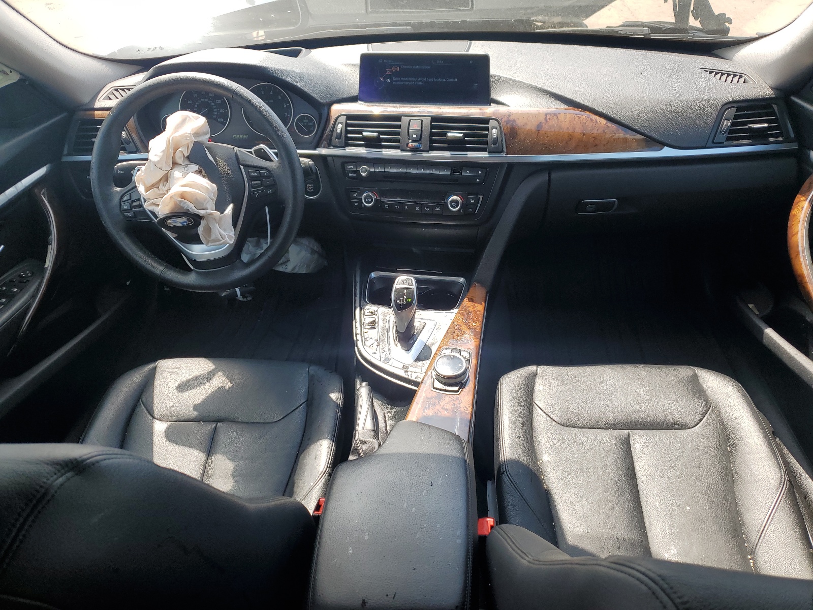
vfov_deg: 53.1
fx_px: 611
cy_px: 305
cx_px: 406
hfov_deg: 67.3
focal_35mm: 26
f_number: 1.5
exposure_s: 1/526
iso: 50
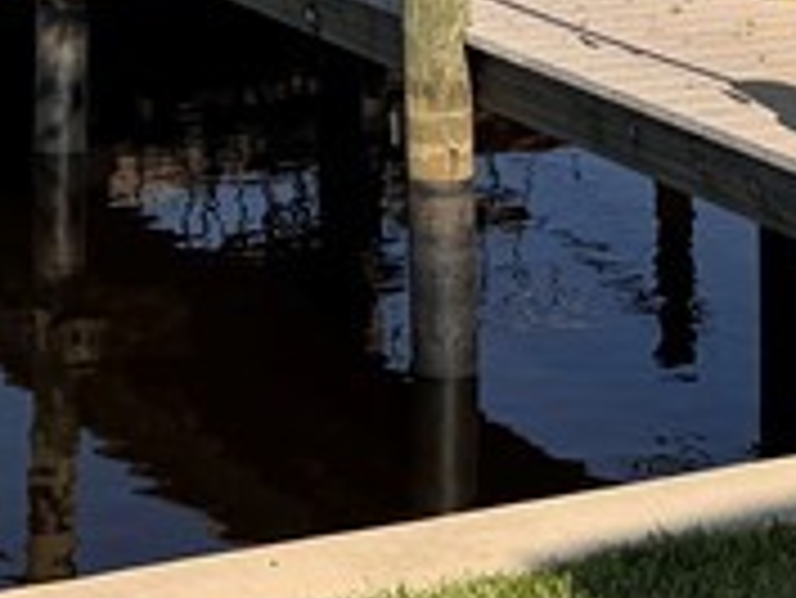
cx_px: 207
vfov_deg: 9.6
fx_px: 3198
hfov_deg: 14.1
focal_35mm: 139
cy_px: -764
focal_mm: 6.76
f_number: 1.78
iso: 80
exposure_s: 1/4310
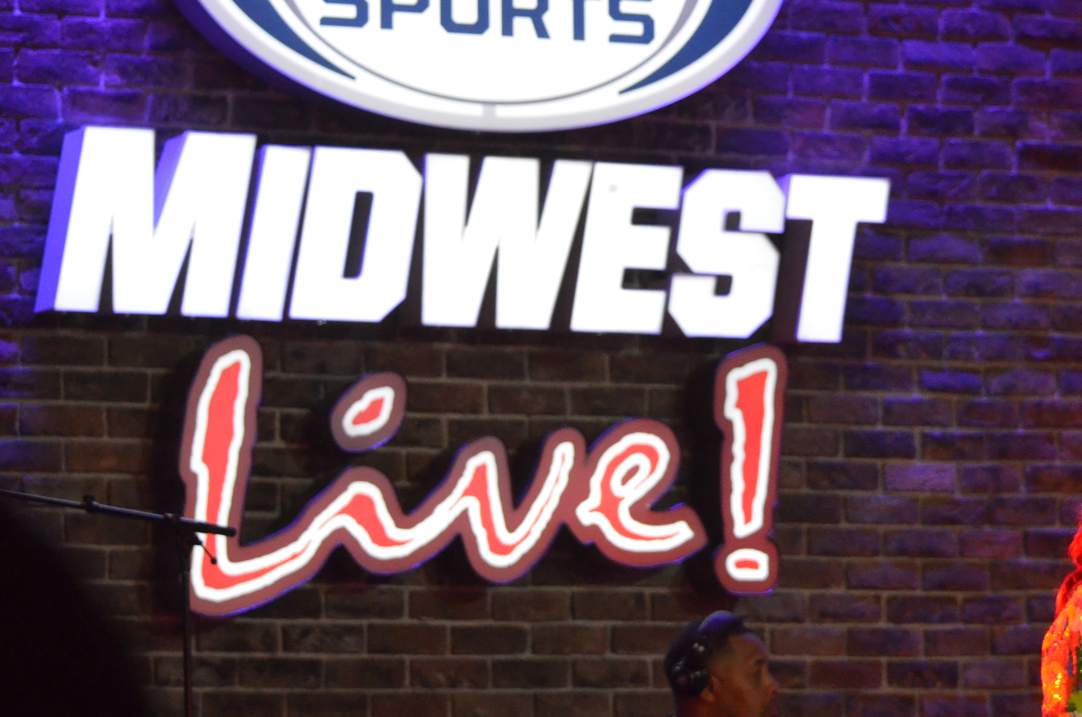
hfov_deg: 13.2
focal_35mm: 156
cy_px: 297
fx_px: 4679
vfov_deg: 8.8
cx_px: 797
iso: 3200
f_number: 4.5
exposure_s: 1/200
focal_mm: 68
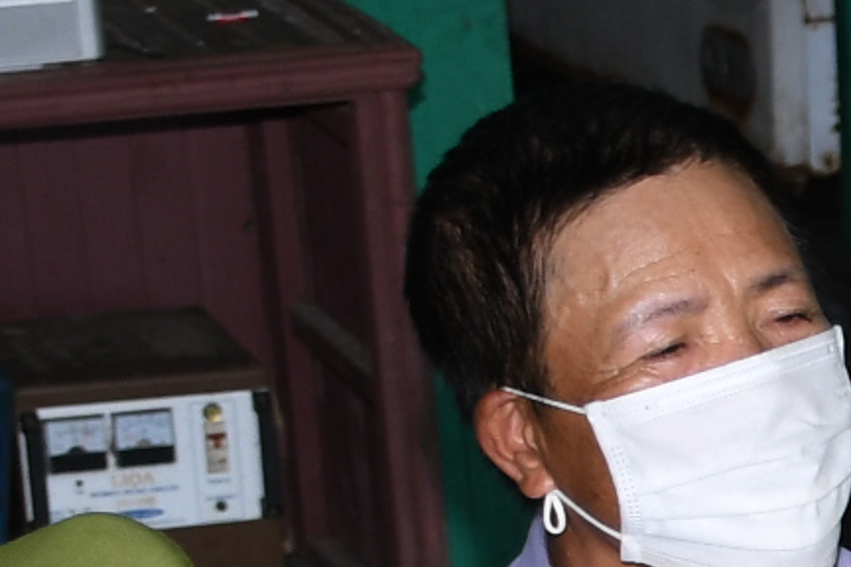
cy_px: 1112
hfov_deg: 7.3
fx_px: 6175
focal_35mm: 261
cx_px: 2179
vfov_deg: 5.2
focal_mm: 27
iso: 250
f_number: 4
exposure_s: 1/200
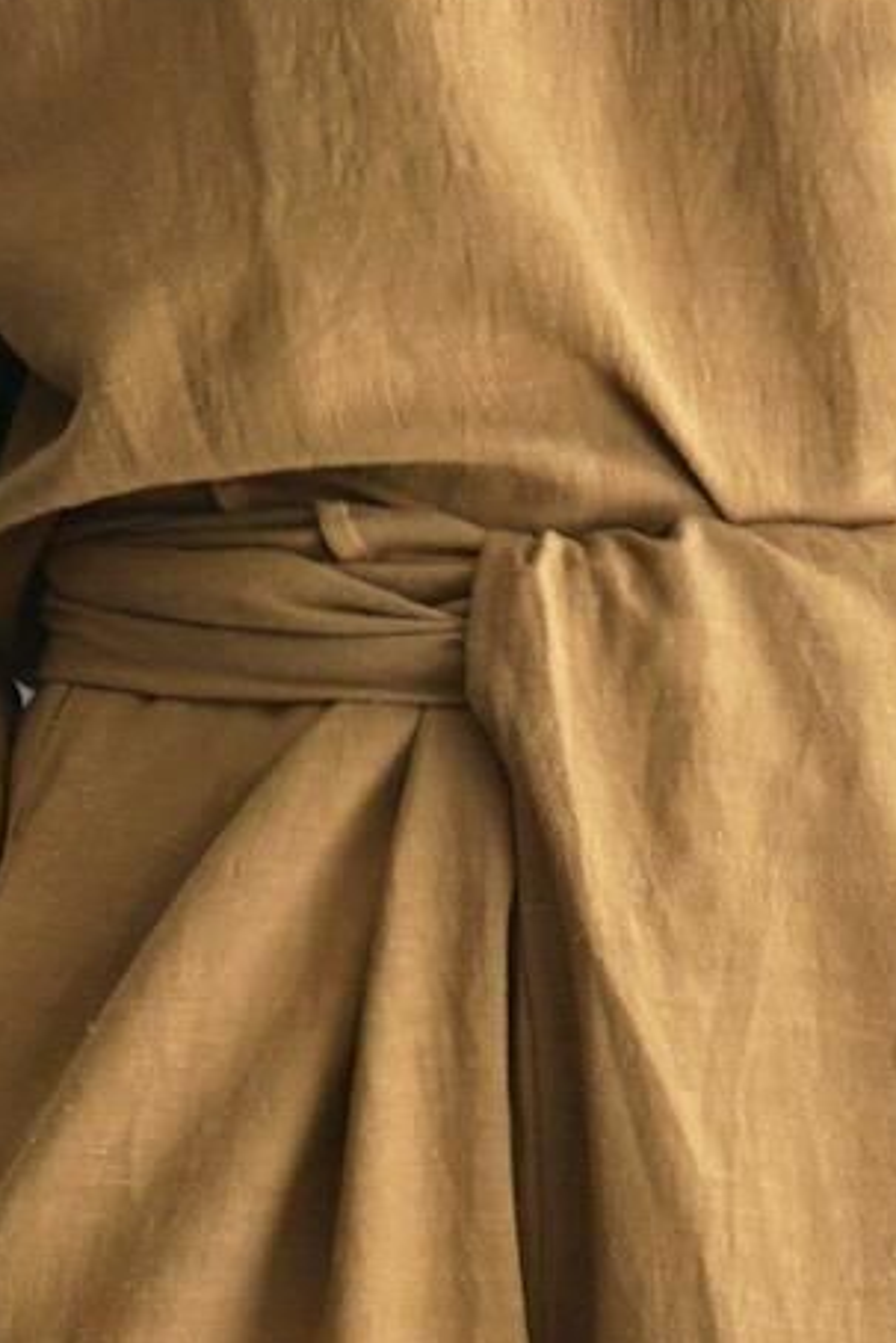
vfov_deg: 9.3
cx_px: 580
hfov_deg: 6.4
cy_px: 2145
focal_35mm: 214
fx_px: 7983
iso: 125
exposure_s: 1/60
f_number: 5
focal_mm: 54
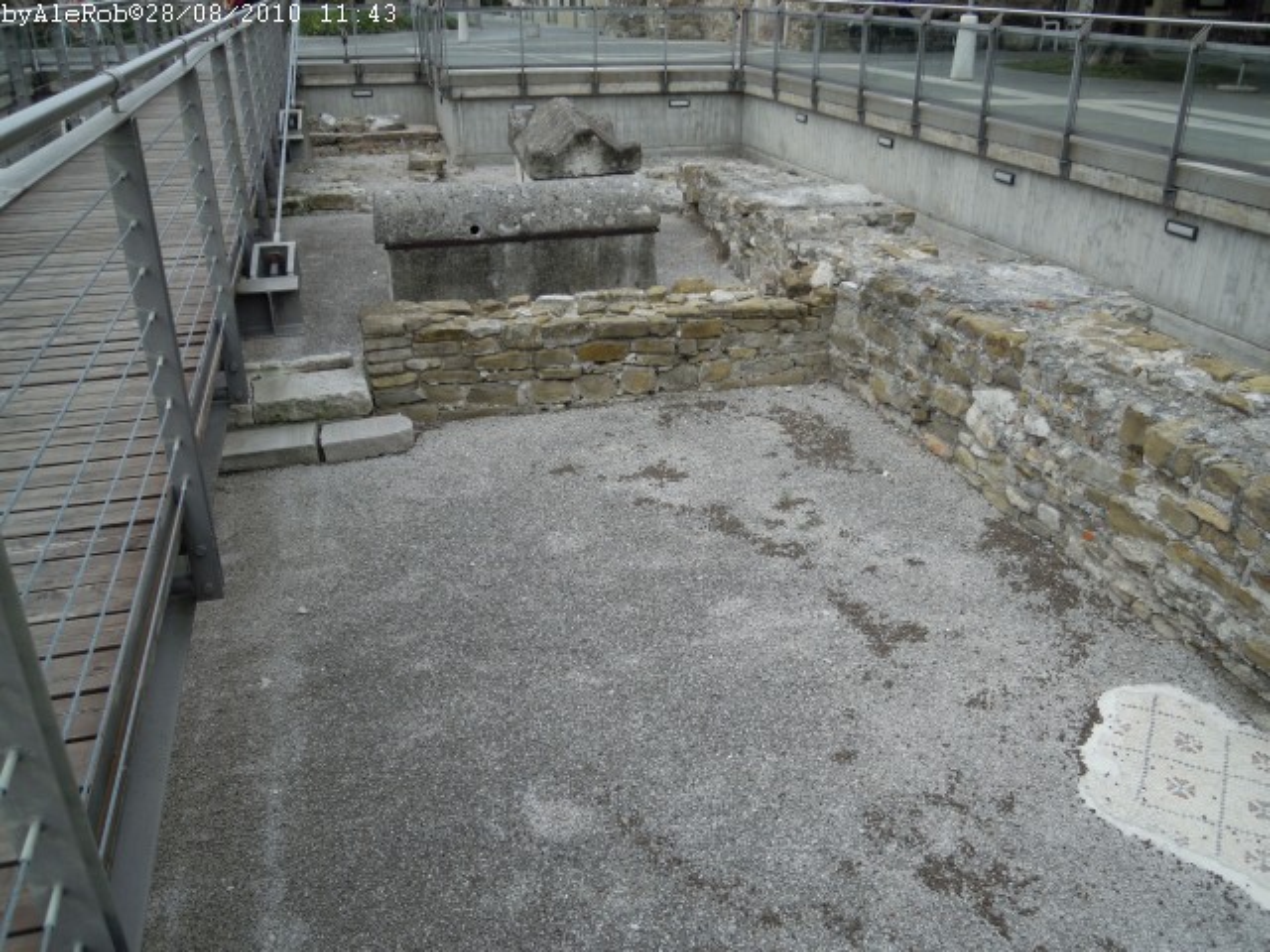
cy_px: 476
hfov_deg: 63.4
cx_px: 635
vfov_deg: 49.7
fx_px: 1027
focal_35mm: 28
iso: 100
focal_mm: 5
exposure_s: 1/200
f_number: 5.4
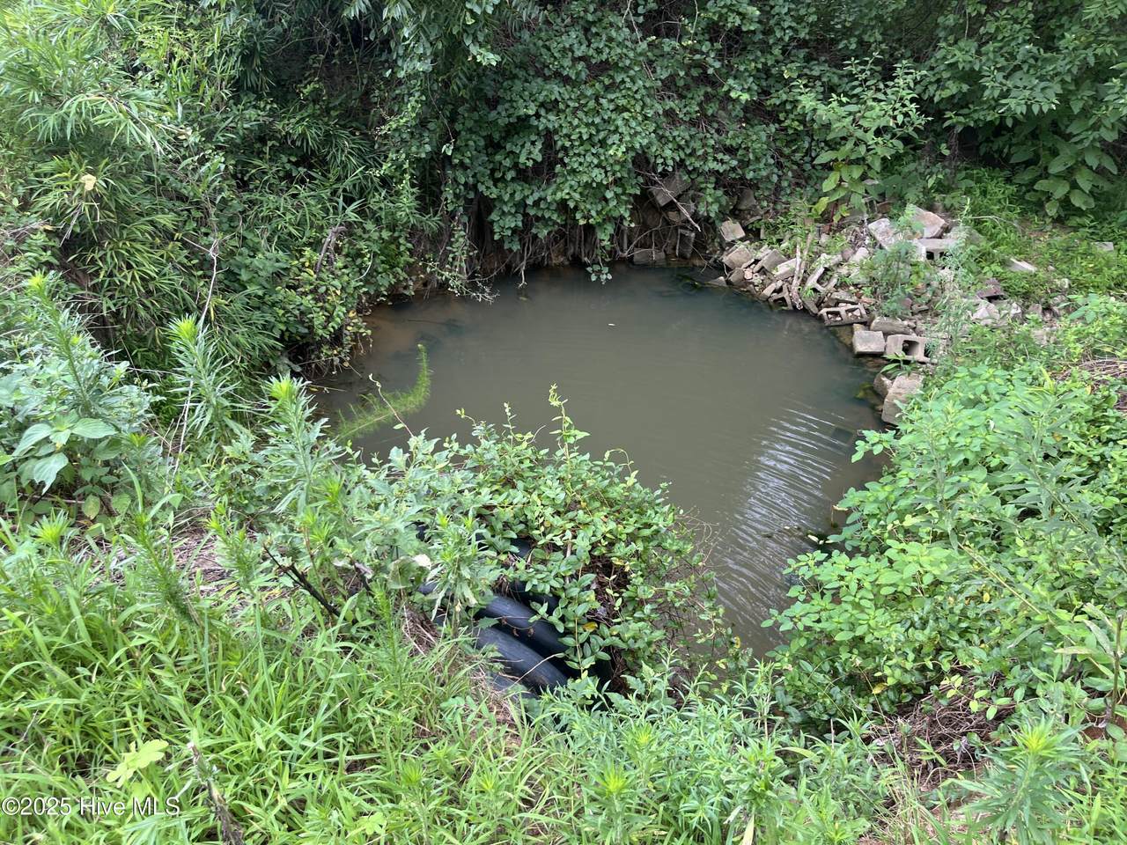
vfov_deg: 53.1
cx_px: 564
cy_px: 422
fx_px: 846
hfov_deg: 67.3
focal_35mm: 26
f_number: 1.6
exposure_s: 1/121
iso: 40
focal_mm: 5.1
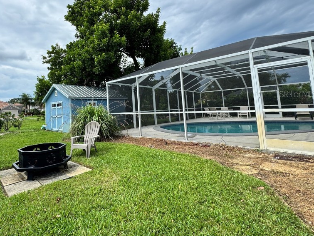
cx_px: 106
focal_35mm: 19
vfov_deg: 68.0
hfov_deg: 81.9
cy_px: 94
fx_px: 172
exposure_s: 1/889
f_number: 2.2
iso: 50
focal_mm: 2.22
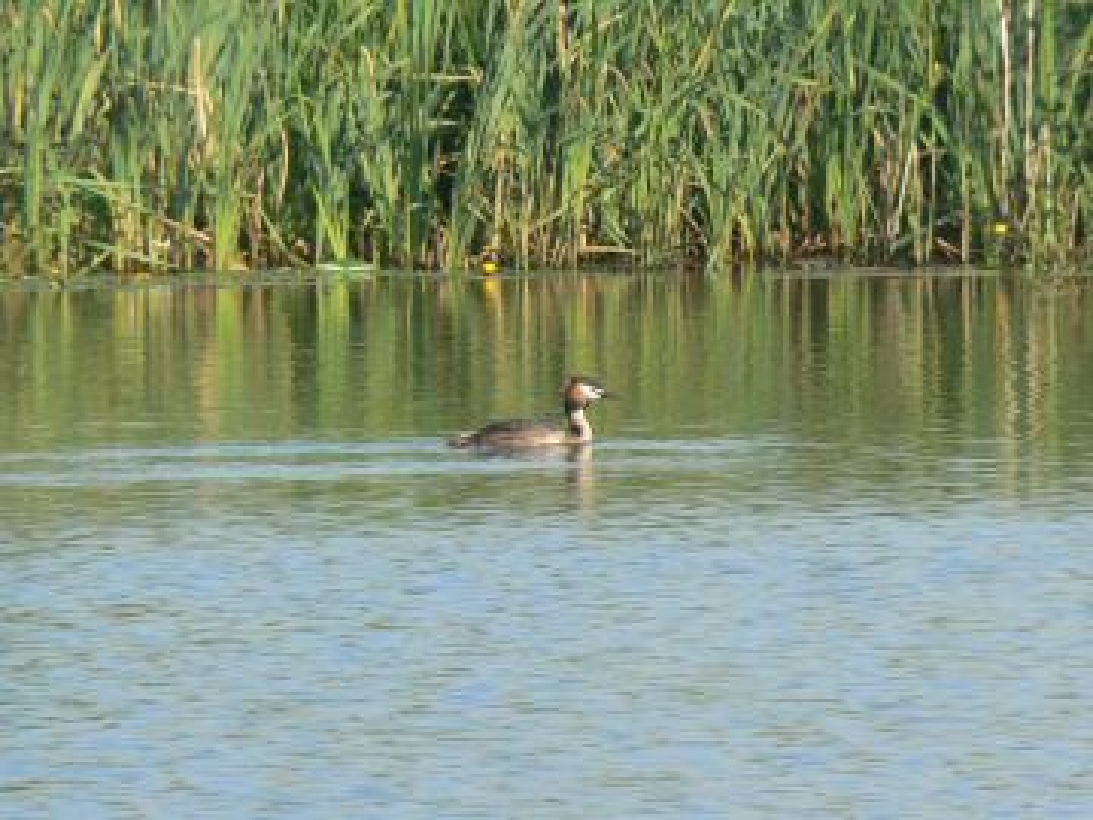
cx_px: 546
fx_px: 13640
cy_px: 410
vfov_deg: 3.4
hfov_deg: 4.6
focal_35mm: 432
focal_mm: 72
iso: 80
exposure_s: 1/250
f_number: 5.6
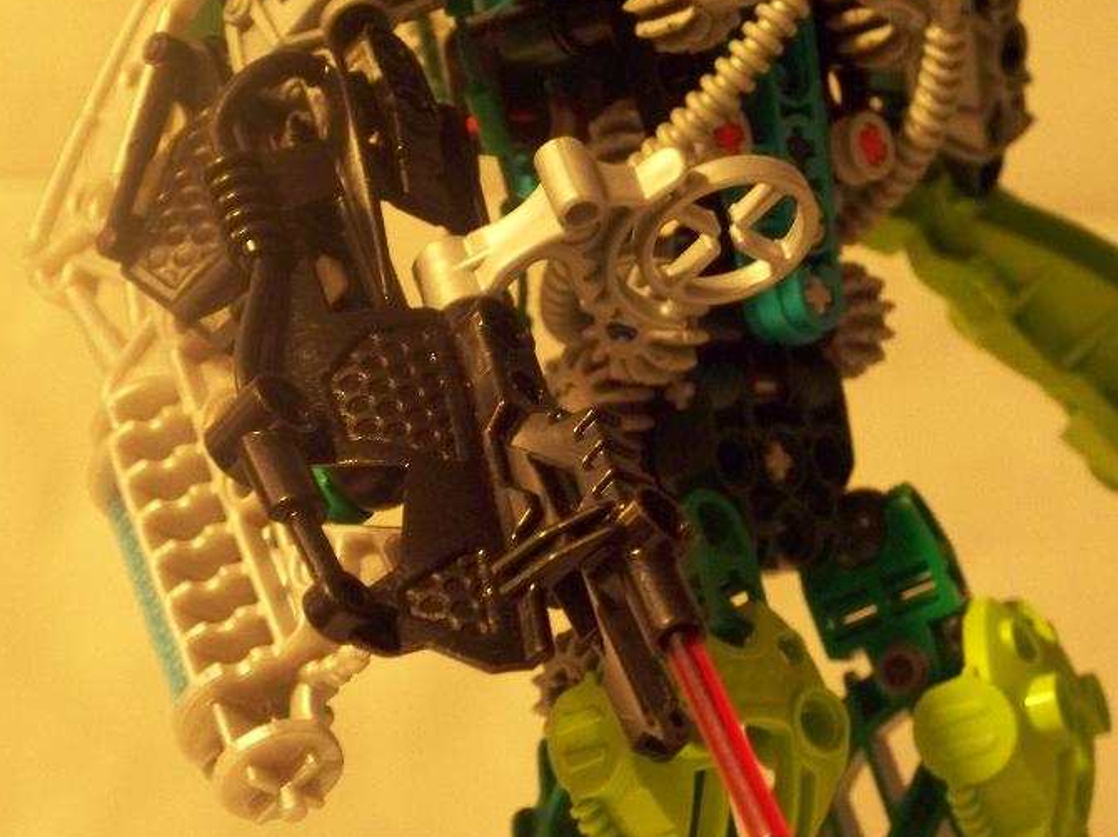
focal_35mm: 134
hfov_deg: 14.7
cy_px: 441
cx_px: 418
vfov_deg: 11.1
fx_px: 4326
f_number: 3.8
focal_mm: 22.05
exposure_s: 1/25
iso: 400
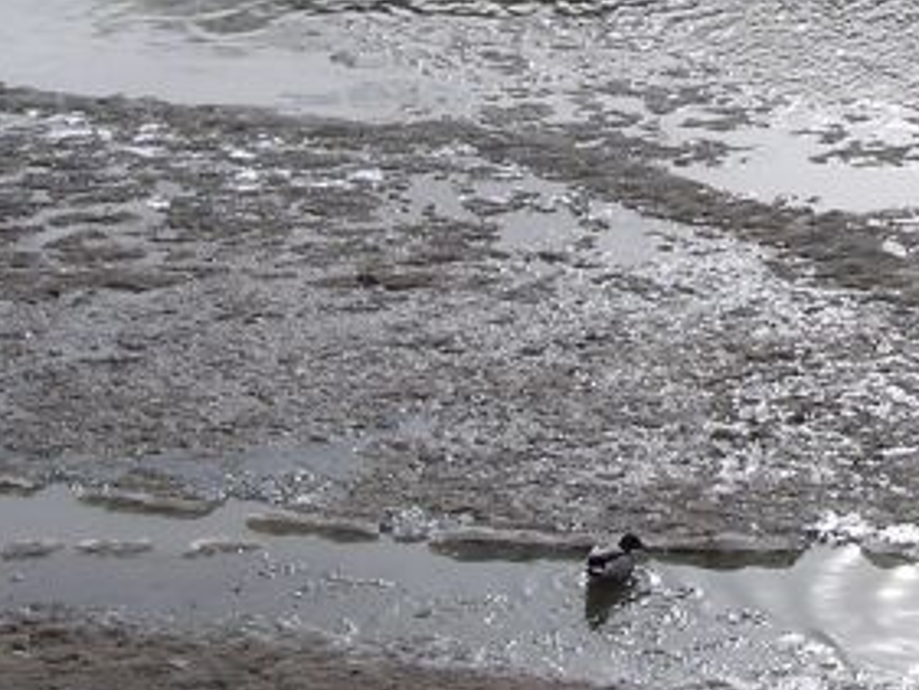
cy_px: -88
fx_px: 2868
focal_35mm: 108
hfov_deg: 18.0
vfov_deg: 13.4
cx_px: 798
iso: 100
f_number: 5.6
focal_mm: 5.8
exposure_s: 1/333
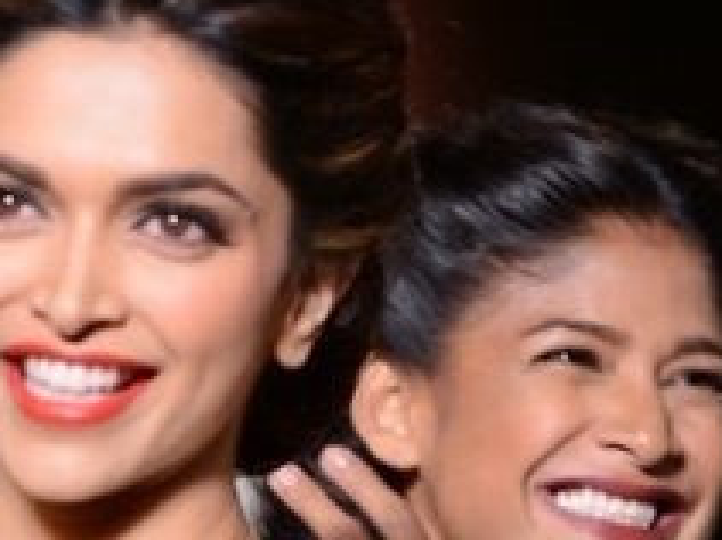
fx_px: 16030
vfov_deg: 1.9
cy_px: 1251
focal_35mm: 769
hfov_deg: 2.6
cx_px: -282
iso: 1000
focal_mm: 165
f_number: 2.8
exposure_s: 1/250
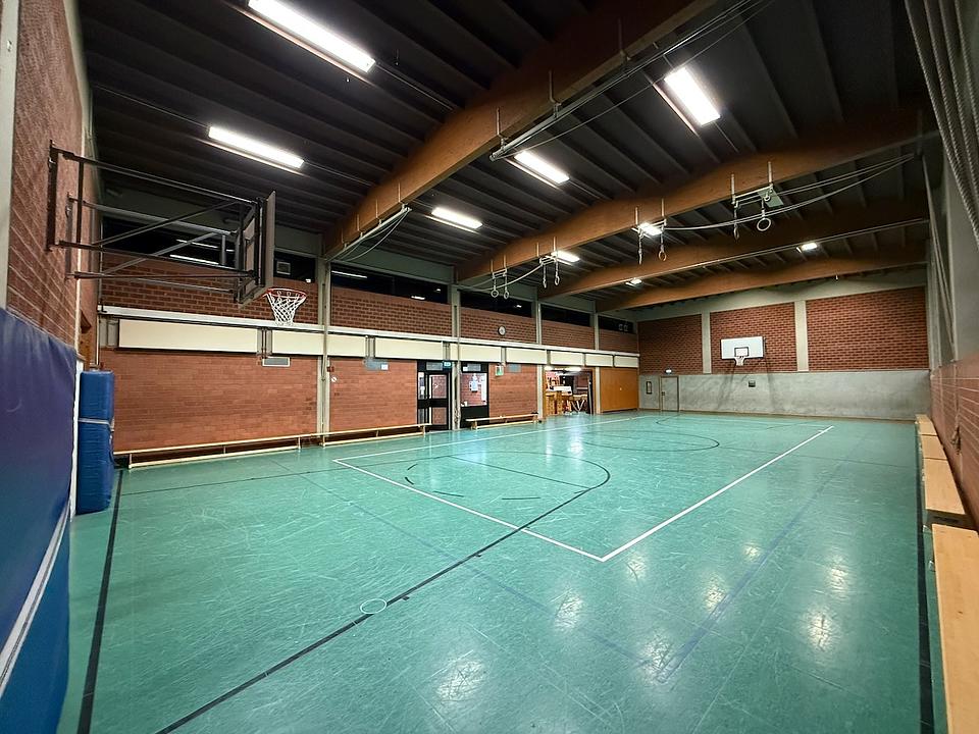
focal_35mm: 14
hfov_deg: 102.1
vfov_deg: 85.7
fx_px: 396
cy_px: 367
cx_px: 490
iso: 640
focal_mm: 2.22
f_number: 2.2
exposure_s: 1/50
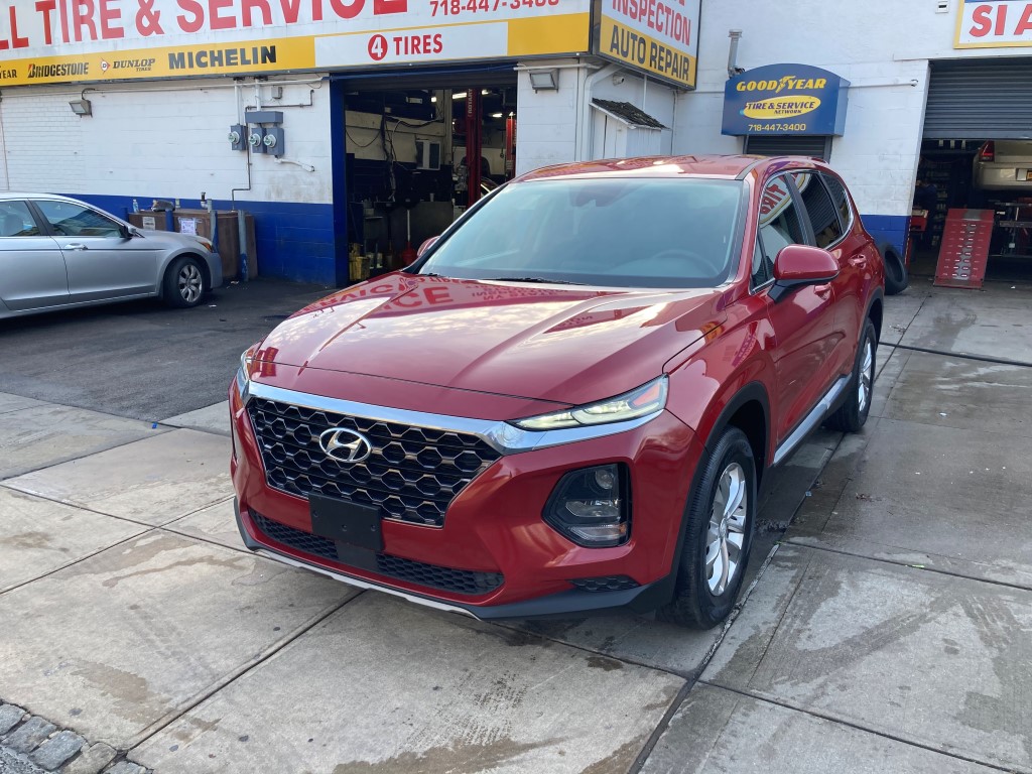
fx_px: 835
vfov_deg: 49.7
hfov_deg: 63.4
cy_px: 387
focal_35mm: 28
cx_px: 516
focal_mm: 3.99
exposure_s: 1/274
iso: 20
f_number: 1.8
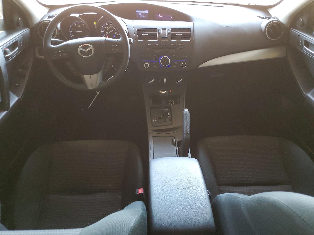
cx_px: 157
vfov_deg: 53.1
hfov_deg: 67.3
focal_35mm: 26
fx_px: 236
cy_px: 118
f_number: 1.5
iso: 238
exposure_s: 1/60.2
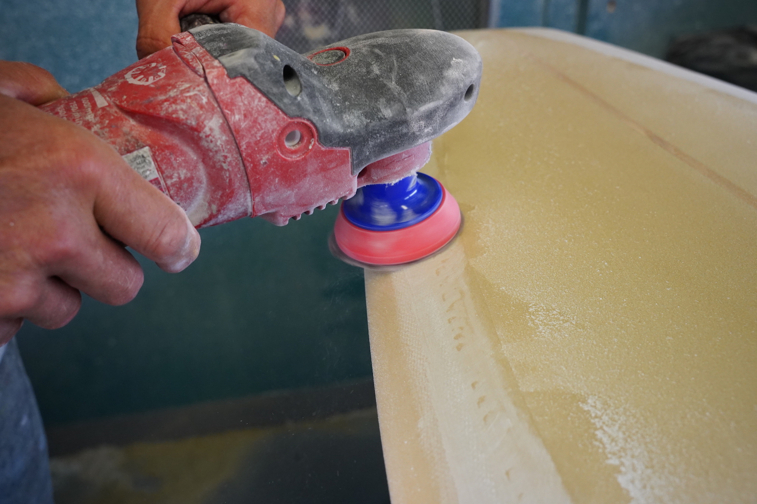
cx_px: 378
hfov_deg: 52.1
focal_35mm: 37
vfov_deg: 36.1
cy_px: 252
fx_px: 774
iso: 5000
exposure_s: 1/250
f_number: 7.1
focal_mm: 36.8
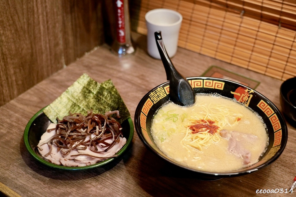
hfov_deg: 41.9
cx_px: 148
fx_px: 386
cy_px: 98
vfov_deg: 28.7
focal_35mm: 47
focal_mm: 47
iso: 1600
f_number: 4
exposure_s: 1/50
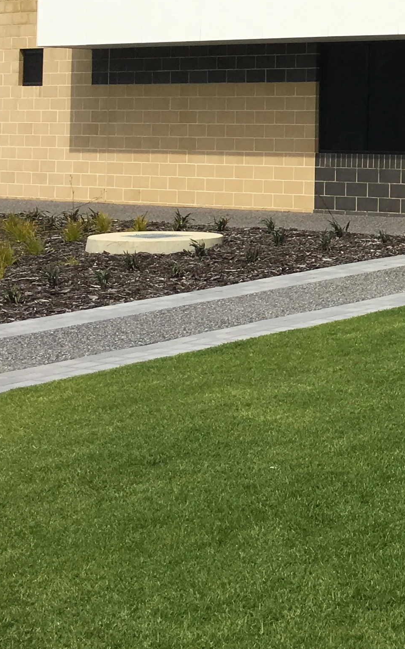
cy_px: 94
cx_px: 673
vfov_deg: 24.9
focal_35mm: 81
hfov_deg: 14.6
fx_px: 1431
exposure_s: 1/2481
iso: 25
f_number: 2.2
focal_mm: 4.15
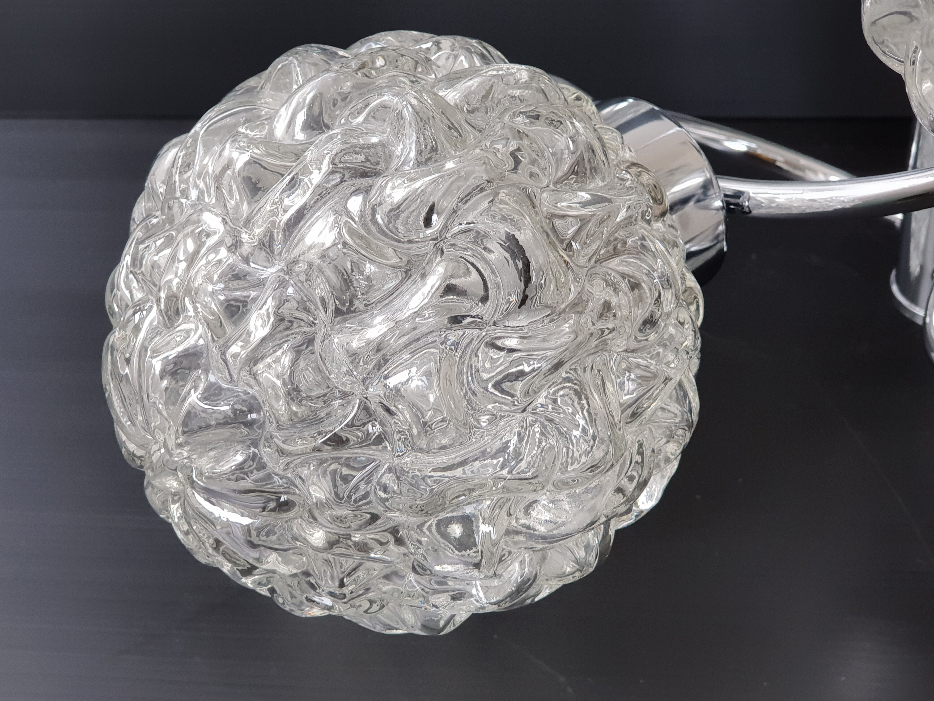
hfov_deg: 36.2
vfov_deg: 27.5
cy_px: 344
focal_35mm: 53
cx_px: 467
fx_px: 1430
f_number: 2.4
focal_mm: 6
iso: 160
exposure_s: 1/33
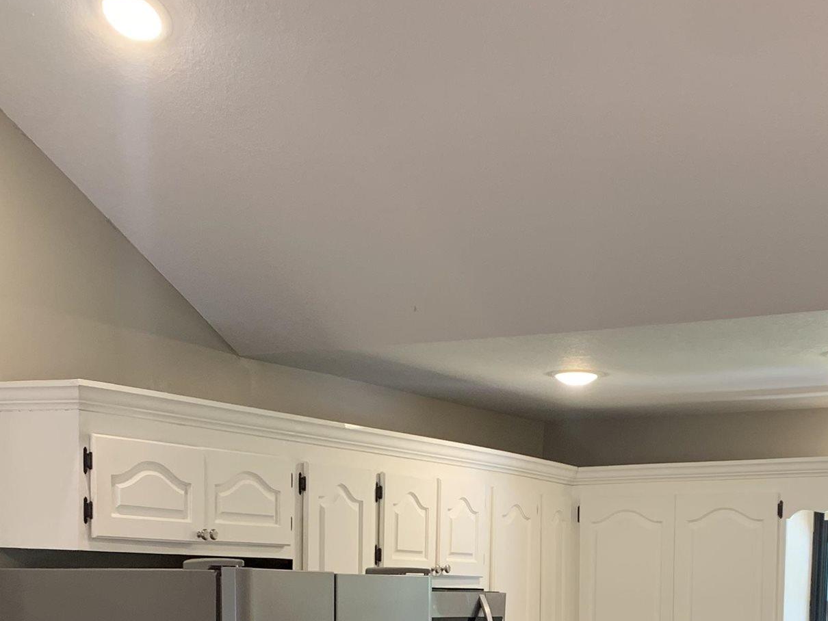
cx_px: 482
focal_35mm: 66
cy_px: 725
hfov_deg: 29.3
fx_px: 1579
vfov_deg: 20.9
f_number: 1.8
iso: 100
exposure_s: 1/60
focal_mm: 4.25
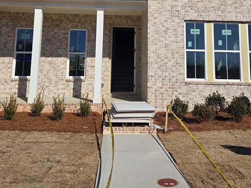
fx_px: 290
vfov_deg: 34.7
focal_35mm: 40
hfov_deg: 46.8
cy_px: 34
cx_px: 130
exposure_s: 1/7891
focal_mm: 5.4
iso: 50
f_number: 1.8
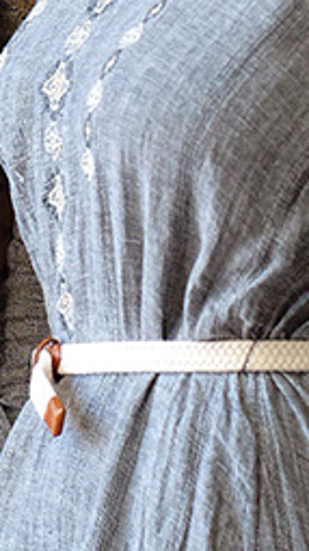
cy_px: 59
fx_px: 3197
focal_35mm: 219
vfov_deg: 9.8
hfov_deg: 5.5
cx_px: -37
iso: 1000
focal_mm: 35
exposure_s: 1/220
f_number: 2.8
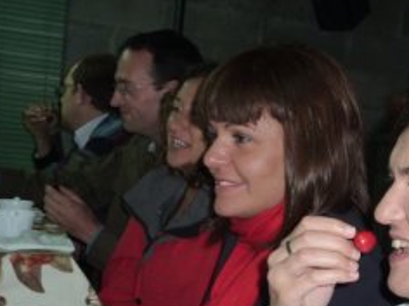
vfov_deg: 24.0
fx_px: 721
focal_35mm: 61
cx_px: 338
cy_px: 192
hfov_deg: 30.8
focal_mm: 5.3
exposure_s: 1/30
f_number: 3.5
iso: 125
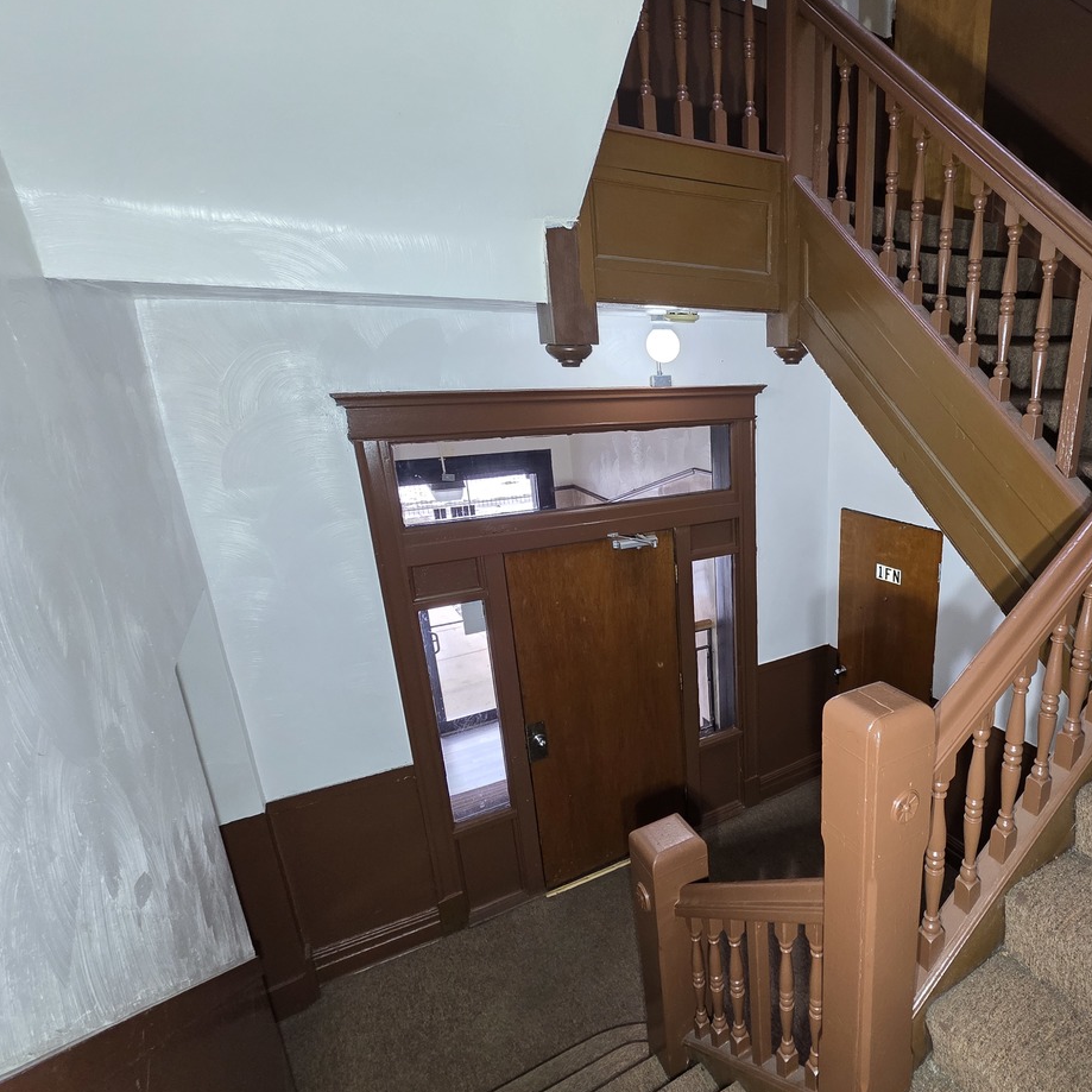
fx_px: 642
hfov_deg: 76.1
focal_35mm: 18
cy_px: 581
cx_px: 790
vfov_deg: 80.6
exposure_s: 1/120
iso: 250
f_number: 1.9
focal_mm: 2.2
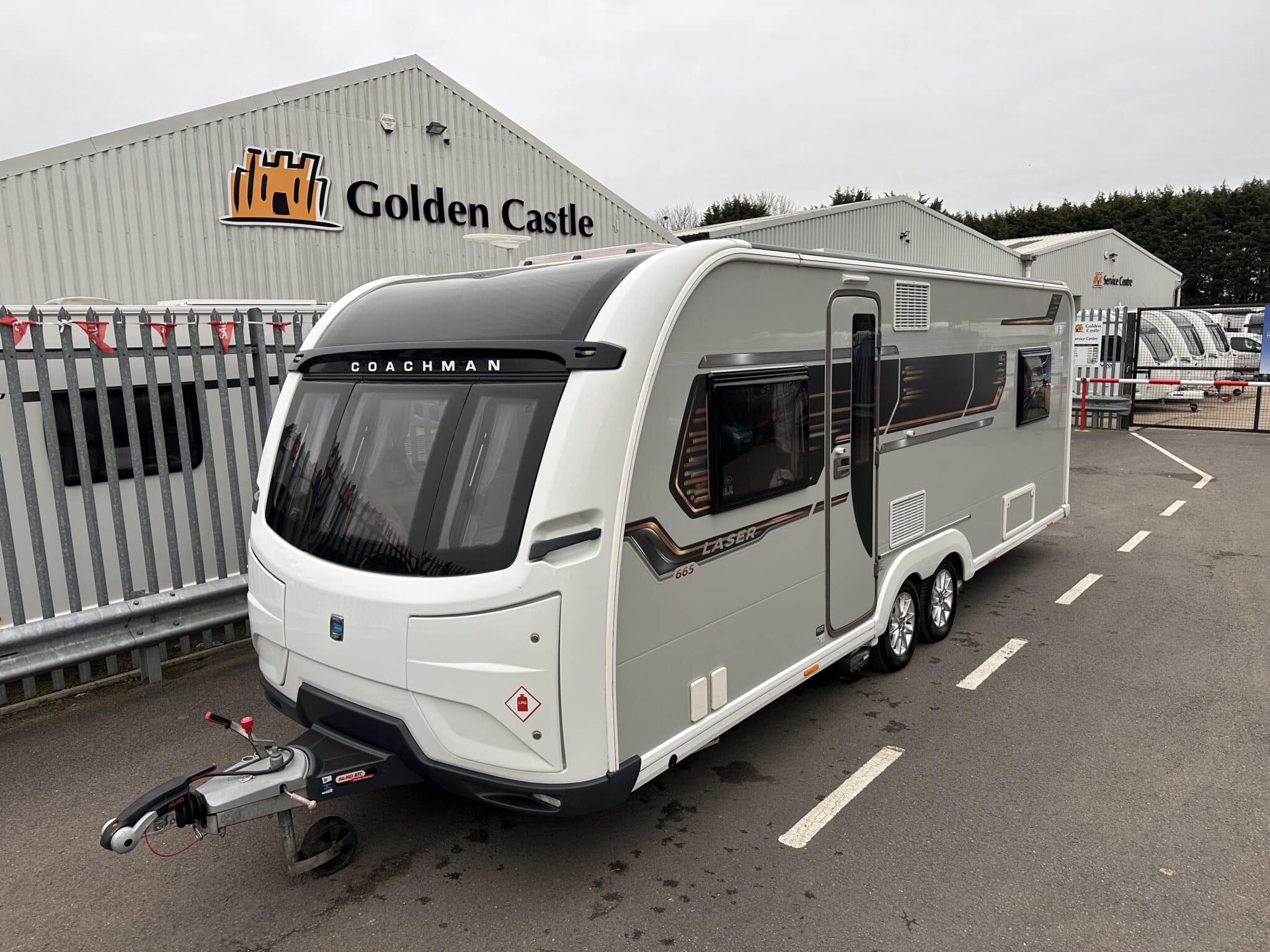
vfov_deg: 56.8
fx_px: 881
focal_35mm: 24
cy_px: 476
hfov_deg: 71.6
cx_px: 635
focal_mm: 6.86
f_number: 1.78
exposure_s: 1/619
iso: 80
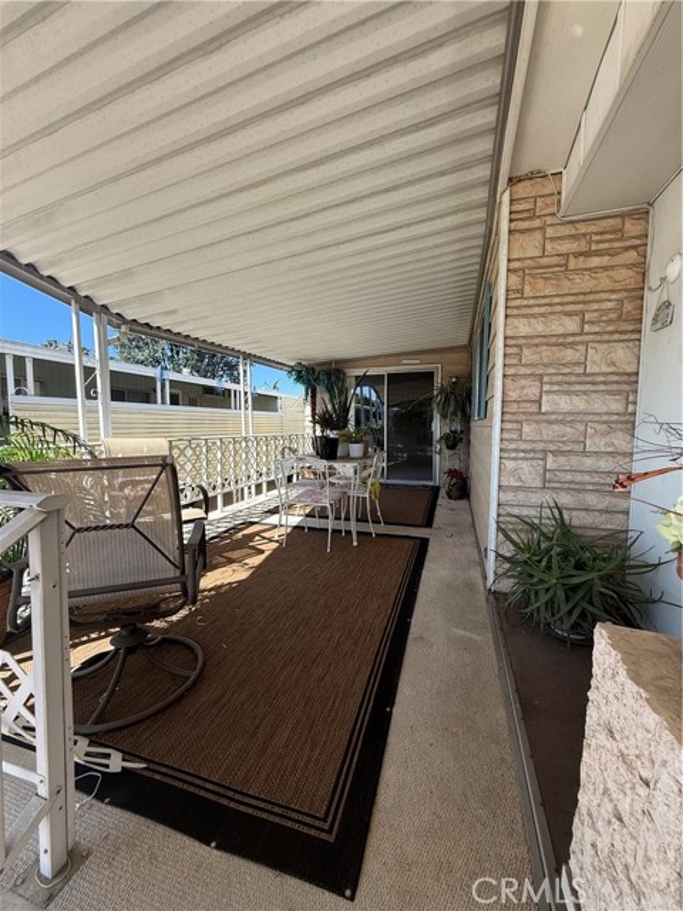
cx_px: 342
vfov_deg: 102.1
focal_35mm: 14
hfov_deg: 85.7
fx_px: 368
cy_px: 456
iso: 64
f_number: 2.2
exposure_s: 1/613
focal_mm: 2.22
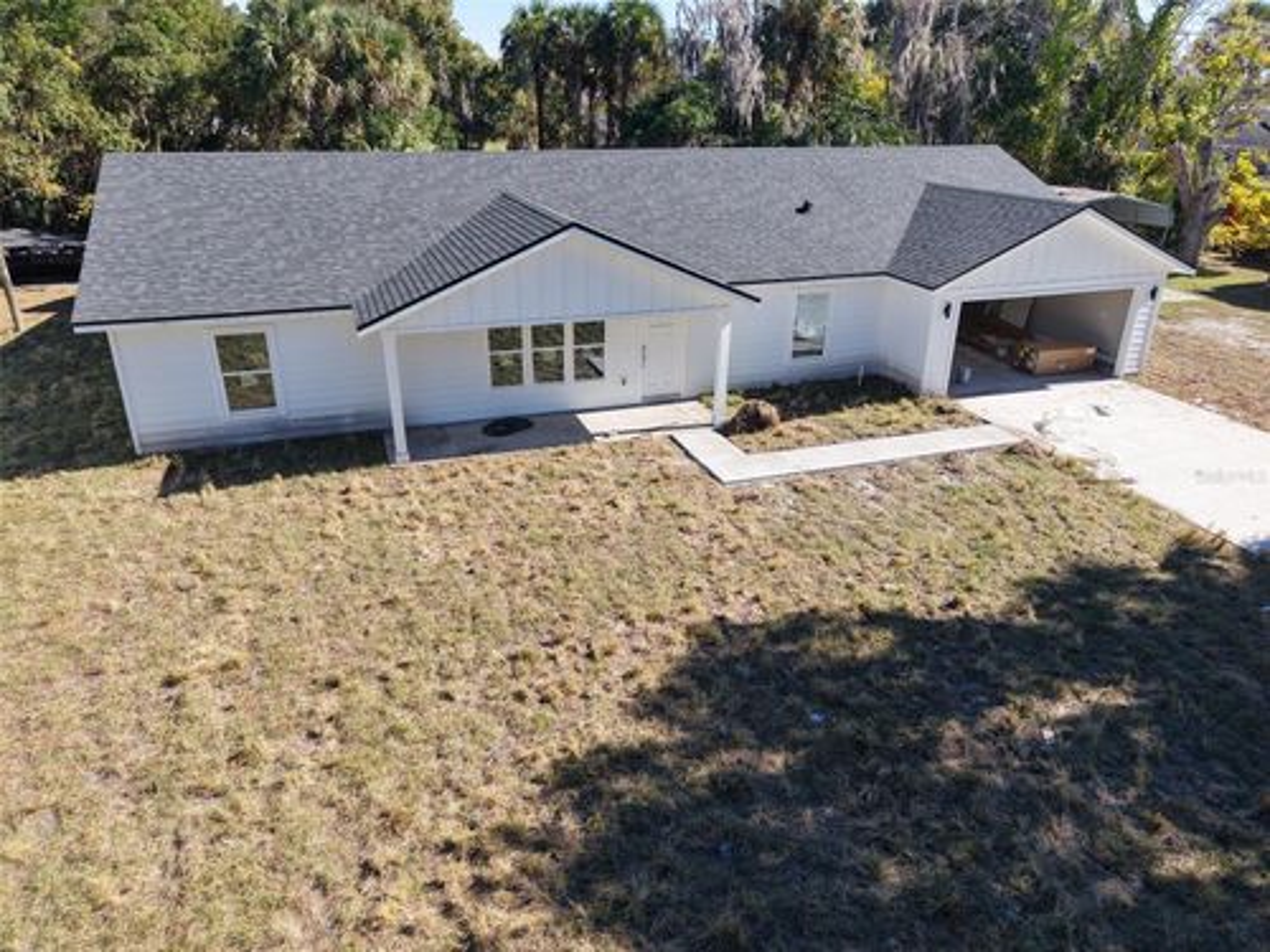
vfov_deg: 56.8
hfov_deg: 71.6
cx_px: 635
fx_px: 881
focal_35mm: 24
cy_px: 476
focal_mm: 8.67
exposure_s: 1/1000
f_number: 1.8
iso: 100
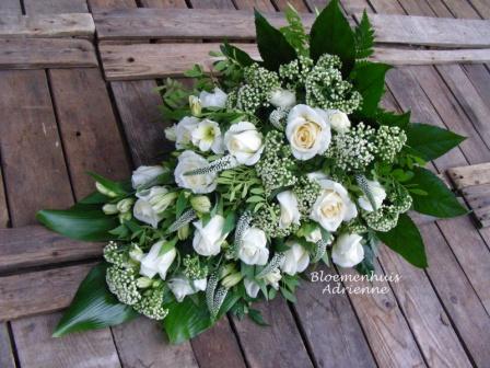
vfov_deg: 37.7
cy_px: 184
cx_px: 245
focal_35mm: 38
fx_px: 538
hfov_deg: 49.0
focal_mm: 6.3
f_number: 4
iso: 400
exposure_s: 1/604
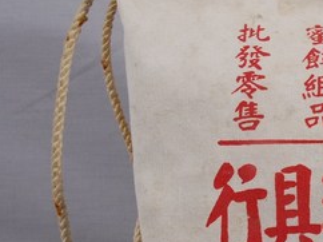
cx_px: 402
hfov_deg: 18.0
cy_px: 161
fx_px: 963
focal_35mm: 103
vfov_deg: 14.3
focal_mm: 27
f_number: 18
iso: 100
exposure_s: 1/60
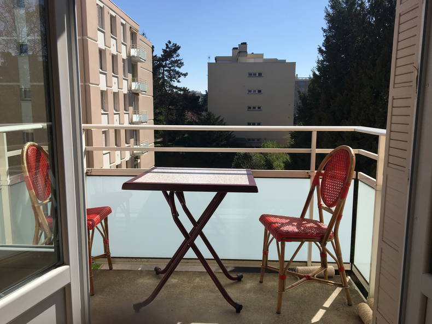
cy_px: 162
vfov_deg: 48.2
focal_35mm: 29
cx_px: 216
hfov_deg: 61.7
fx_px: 362
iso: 25
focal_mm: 4.15
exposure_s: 1/2262
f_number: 2.2
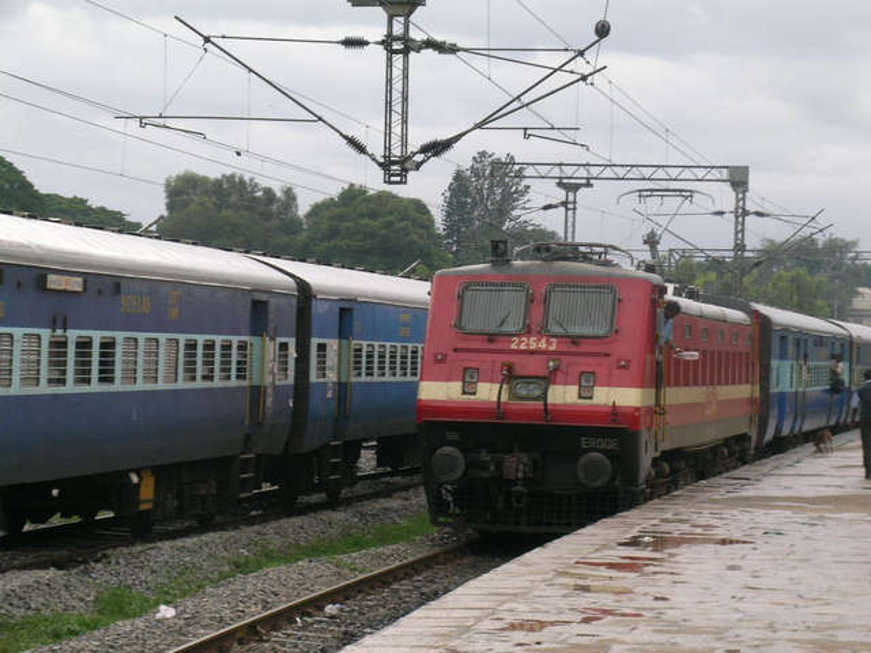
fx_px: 2717
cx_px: 436
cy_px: 326
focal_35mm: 108
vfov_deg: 13.7
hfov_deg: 18.2
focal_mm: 22.5
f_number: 5.1
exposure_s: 1/60.3
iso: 50
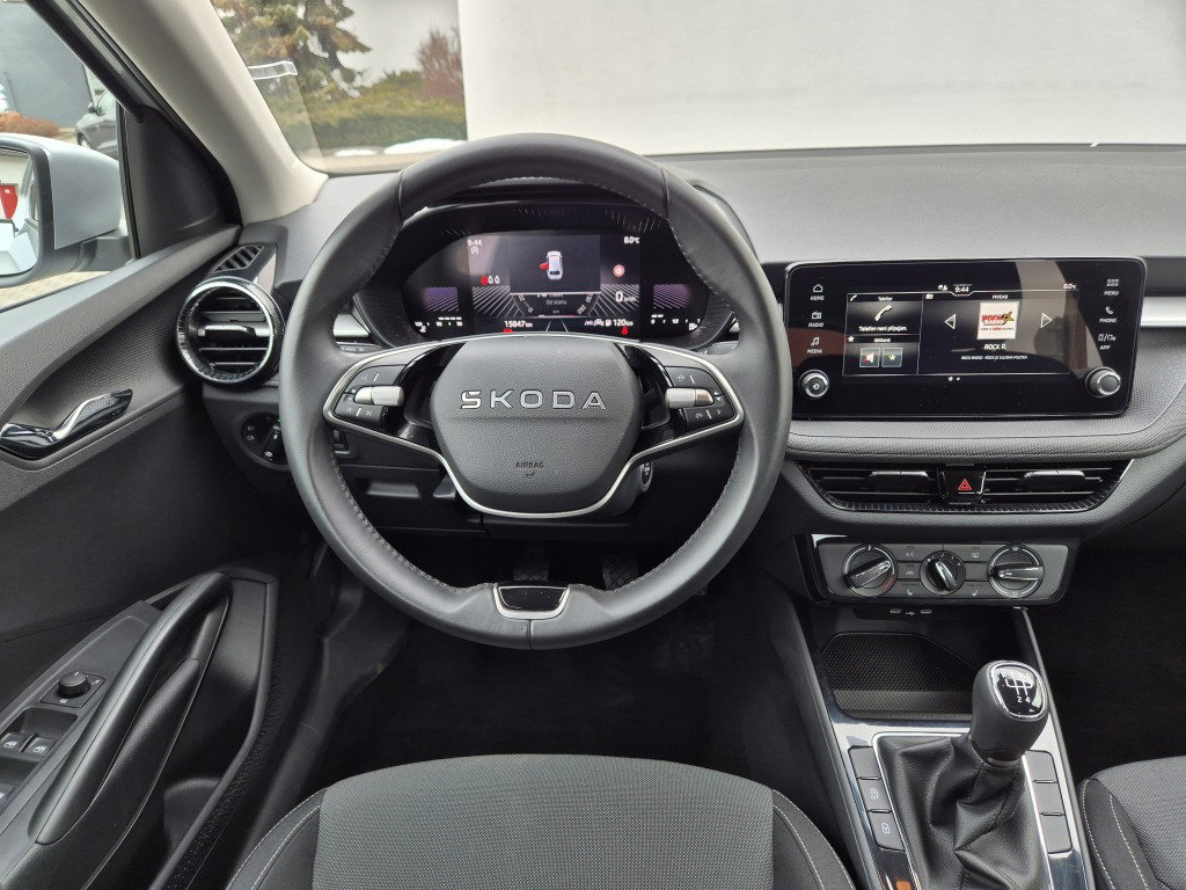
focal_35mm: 23
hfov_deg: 73.9
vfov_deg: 58.9
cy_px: 445
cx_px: 593
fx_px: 788
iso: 80
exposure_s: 1/180
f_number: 1.8
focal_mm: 5.4
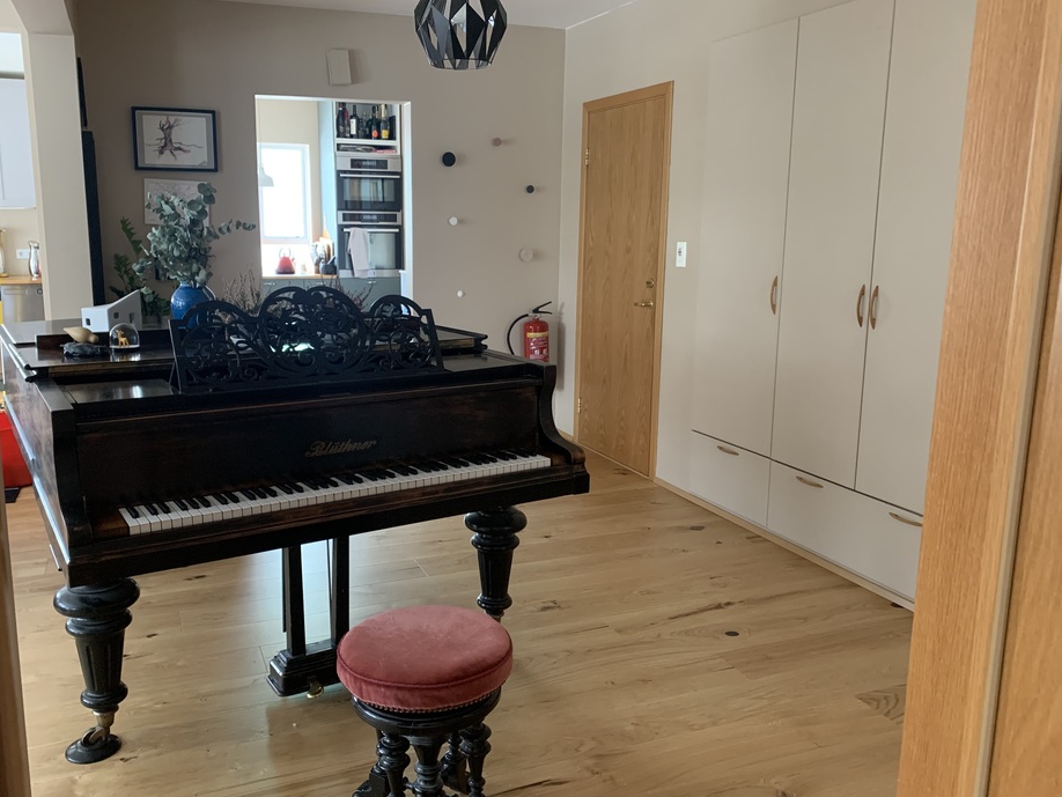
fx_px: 890
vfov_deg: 48.2
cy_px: 391
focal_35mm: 29
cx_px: 477
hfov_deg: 61.5
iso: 400
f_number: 1.8
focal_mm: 4.25
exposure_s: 1/58
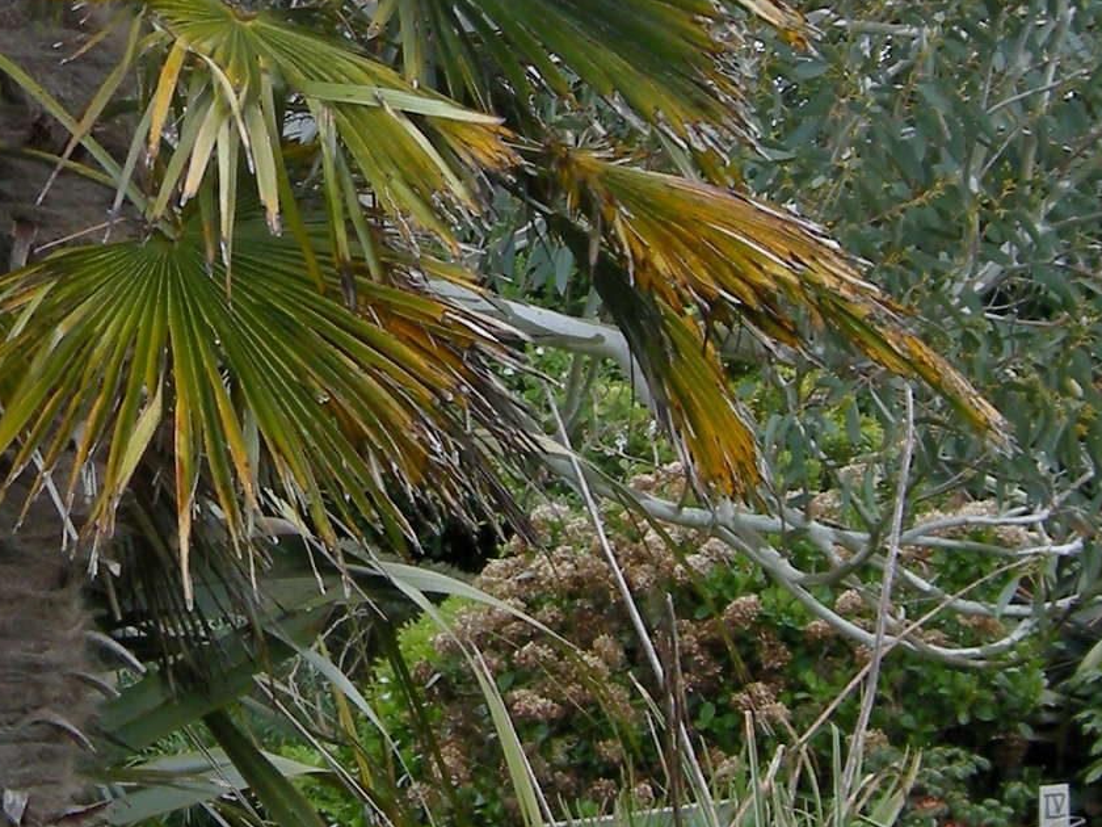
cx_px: -16
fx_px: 3183
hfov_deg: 19.1
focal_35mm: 100
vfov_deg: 14.7
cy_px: 221
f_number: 3.4
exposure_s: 1/104
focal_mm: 7.5
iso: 64
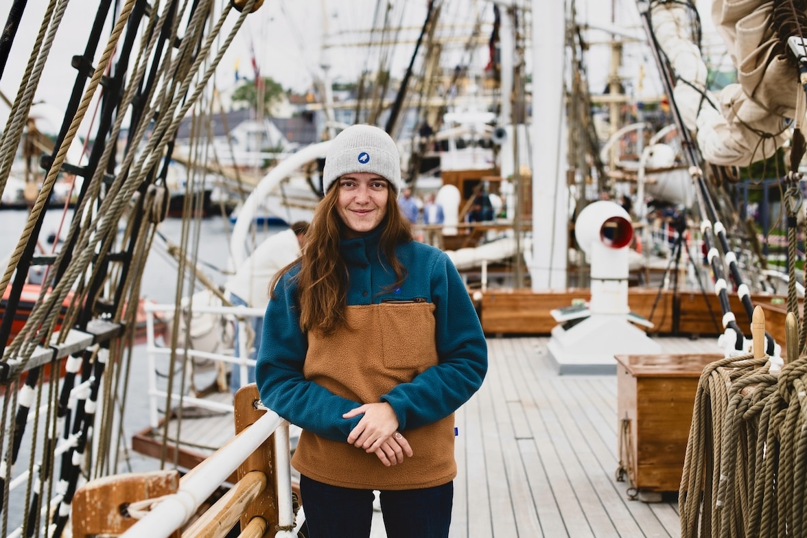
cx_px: 405
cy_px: 269
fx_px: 1143
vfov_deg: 26.5
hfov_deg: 38.9
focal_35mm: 51
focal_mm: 50
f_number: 3.5
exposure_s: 1/400
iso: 200
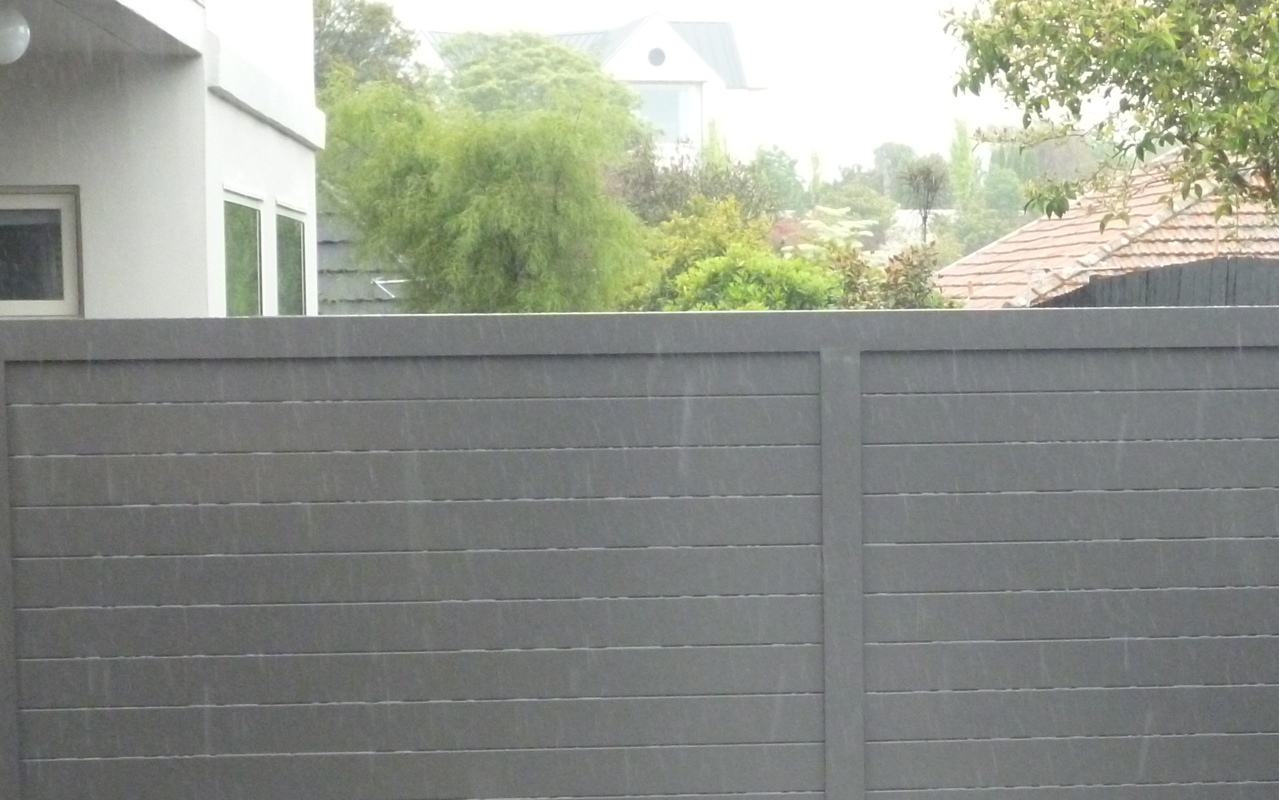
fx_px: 3486
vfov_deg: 13.0
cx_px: 900
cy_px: 663
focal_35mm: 100
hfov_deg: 20.7
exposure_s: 1/160
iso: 640
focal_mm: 10
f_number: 4.4
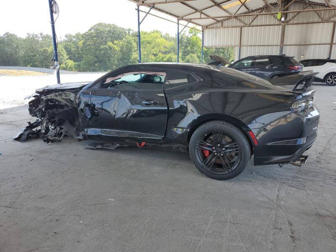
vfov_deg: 53.1
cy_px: 126
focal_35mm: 26
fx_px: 252
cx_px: 168
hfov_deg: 67.3
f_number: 1.5
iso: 50
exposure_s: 1/625
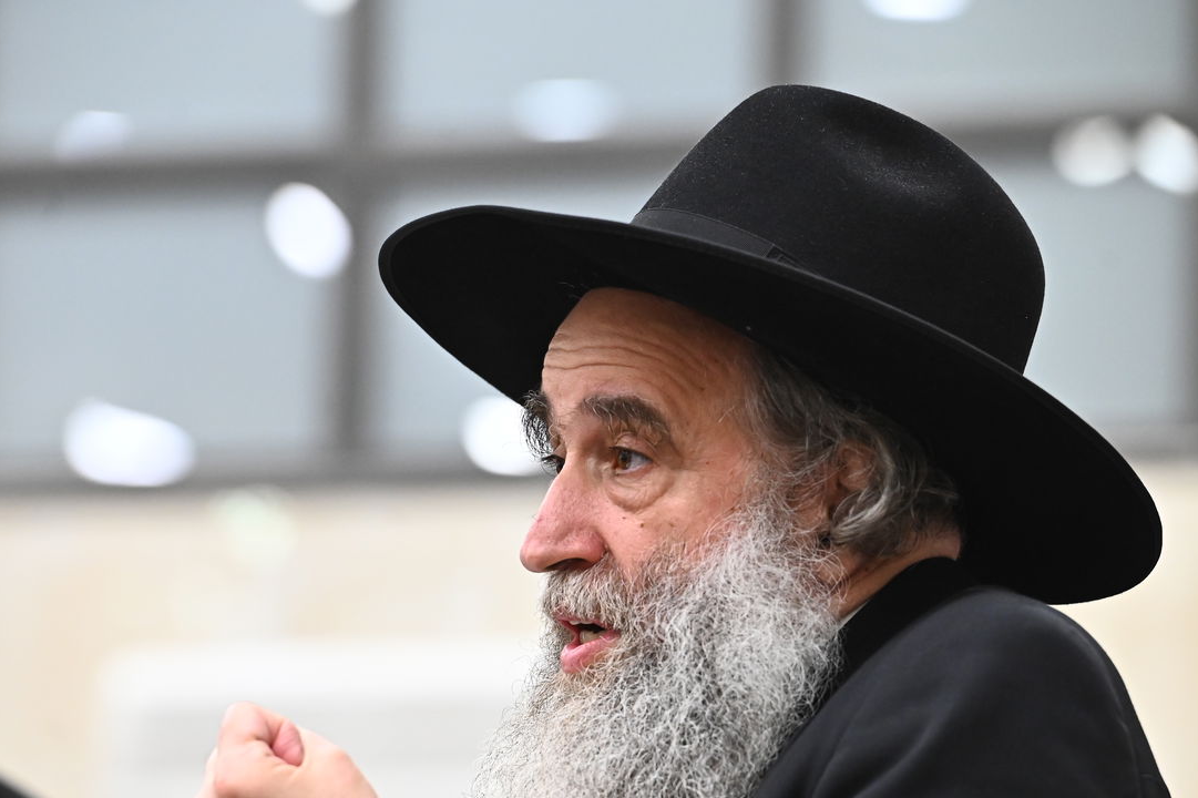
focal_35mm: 259
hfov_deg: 8.0
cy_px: 490
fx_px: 8616
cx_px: 595
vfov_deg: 5.3
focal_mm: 200
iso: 3200
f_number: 5.6
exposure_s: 1/200
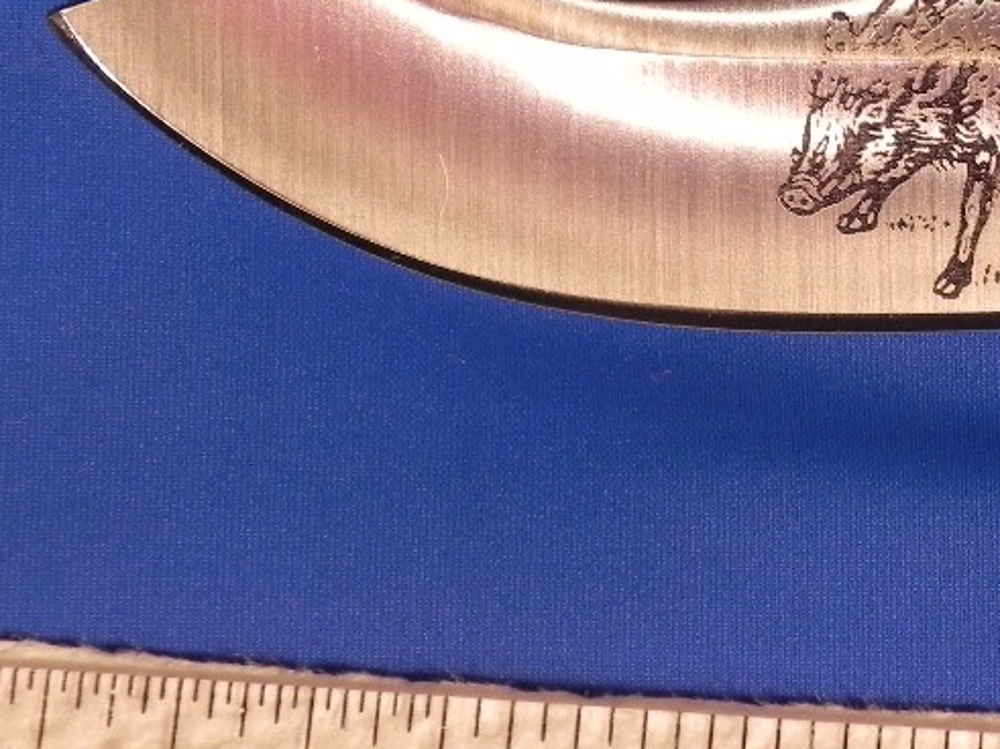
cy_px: 199
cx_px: 941
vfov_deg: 6.9
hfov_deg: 9.2
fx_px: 6181
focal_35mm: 214
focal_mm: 18.8
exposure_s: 1/91
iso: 160
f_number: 4
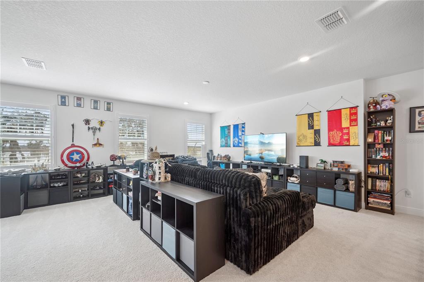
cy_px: 141
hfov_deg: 104.3
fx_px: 165
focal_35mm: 14
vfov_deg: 81.2
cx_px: 212
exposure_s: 1/40
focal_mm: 14
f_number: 10
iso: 500
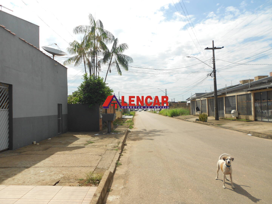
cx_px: 136
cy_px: 102
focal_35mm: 26
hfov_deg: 67.3
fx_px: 204
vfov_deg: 53.1
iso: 80
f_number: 3.2
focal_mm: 4.6
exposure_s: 1/1250
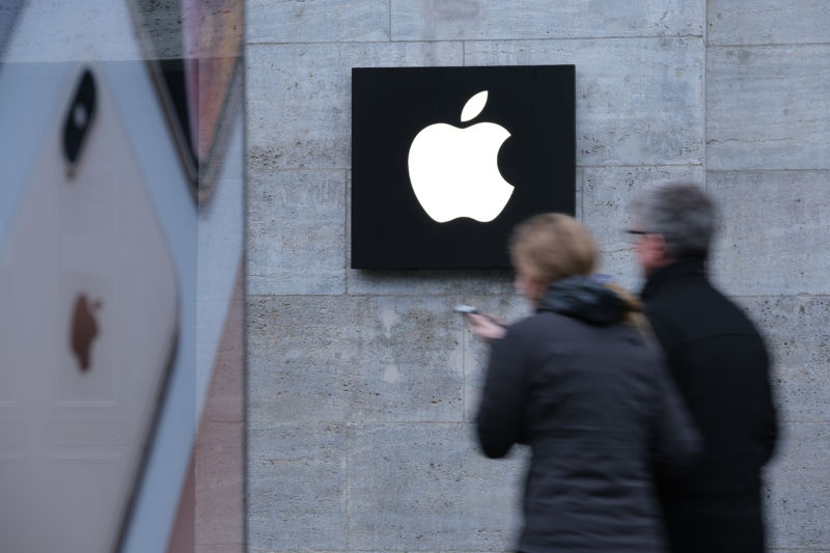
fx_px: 2674
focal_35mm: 116
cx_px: 415
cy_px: 276
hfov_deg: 17.6
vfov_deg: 11.8
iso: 400
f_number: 5
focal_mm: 77.3
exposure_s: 1/30
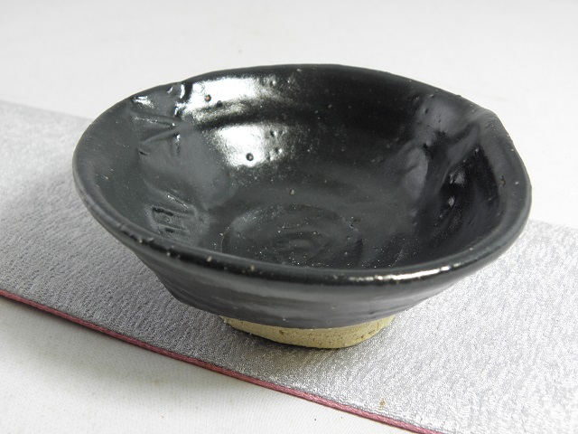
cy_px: 217
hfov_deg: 44.8
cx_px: 289
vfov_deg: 34.3
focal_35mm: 42
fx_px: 701
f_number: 3.3
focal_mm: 7.59
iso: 125
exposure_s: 1/25
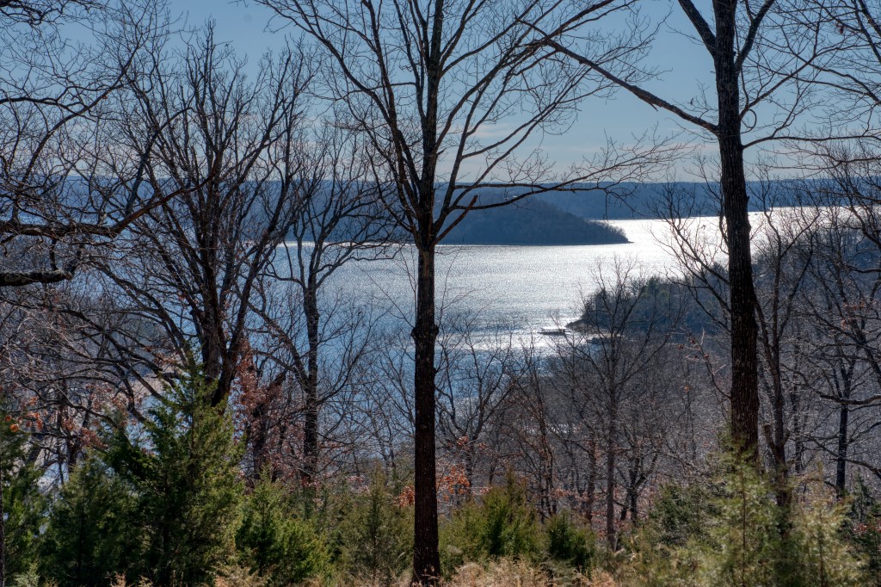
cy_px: 294
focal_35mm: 68
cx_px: 440
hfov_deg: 29.7
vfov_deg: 20.0
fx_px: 1663
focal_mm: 68
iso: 100
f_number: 5.6
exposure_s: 1/100
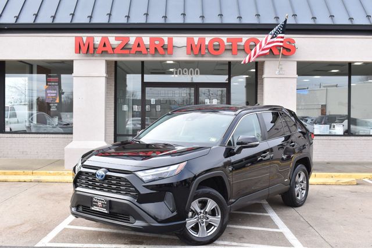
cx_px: 186
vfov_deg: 29.8
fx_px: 465
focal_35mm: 45
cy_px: 124
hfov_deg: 43.6
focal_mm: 30
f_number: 8
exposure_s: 1/200
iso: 400
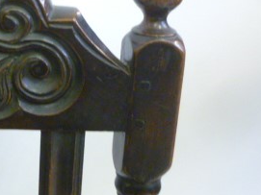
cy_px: 75
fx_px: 588
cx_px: -20
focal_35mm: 78
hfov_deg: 23.6
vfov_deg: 18.9
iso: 400
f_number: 3.3
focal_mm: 5.2
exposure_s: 1/15
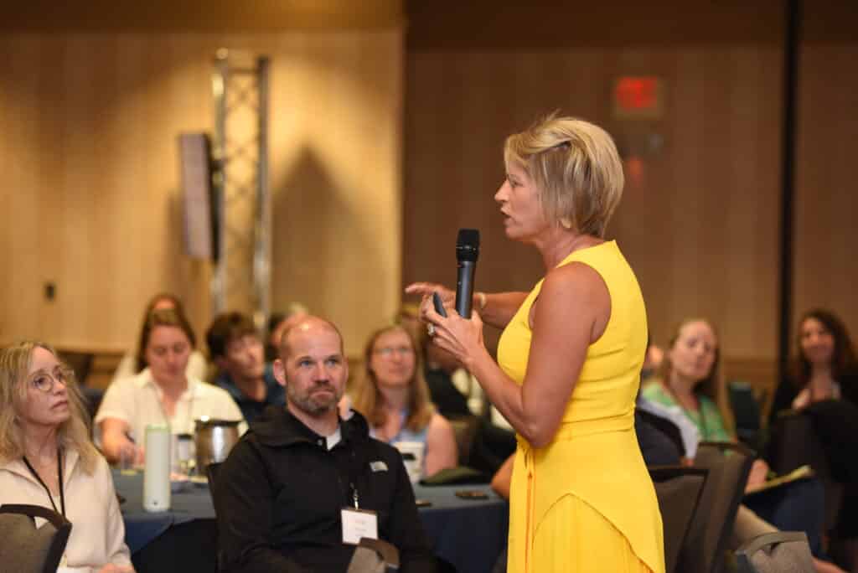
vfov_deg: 11.3
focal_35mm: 122
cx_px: 429
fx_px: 2909
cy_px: 286
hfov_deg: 16.8
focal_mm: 122
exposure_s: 1/100
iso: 800
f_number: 2.8
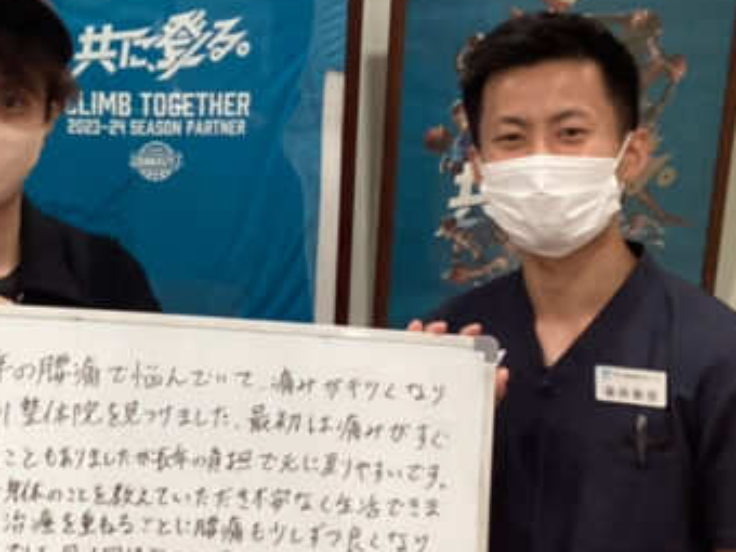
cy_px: 244
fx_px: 1488
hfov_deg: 27.5
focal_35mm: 70
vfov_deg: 21.0
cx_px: 214
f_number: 2.4
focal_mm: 3.3
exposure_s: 1/60
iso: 200
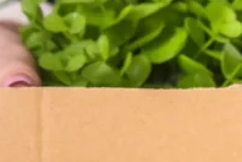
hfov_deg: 1.7
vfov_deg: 1.1
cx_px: 677
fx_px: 8301
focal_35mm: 1235
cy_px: 57
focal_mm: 170
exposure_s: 1/100
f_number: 3.2
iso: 400
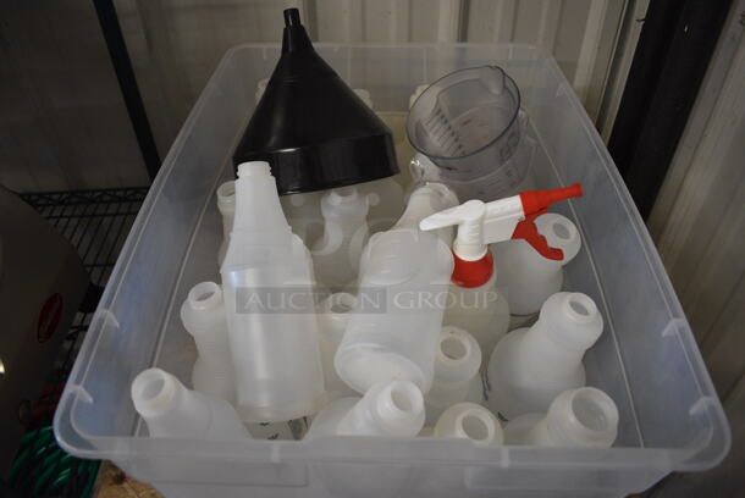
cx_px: 372
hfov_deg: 67.3
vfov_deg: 48.0
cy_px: 249
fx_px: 559
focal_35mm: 27
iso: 1100
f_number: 3.5
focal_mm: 18
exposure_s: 1/125
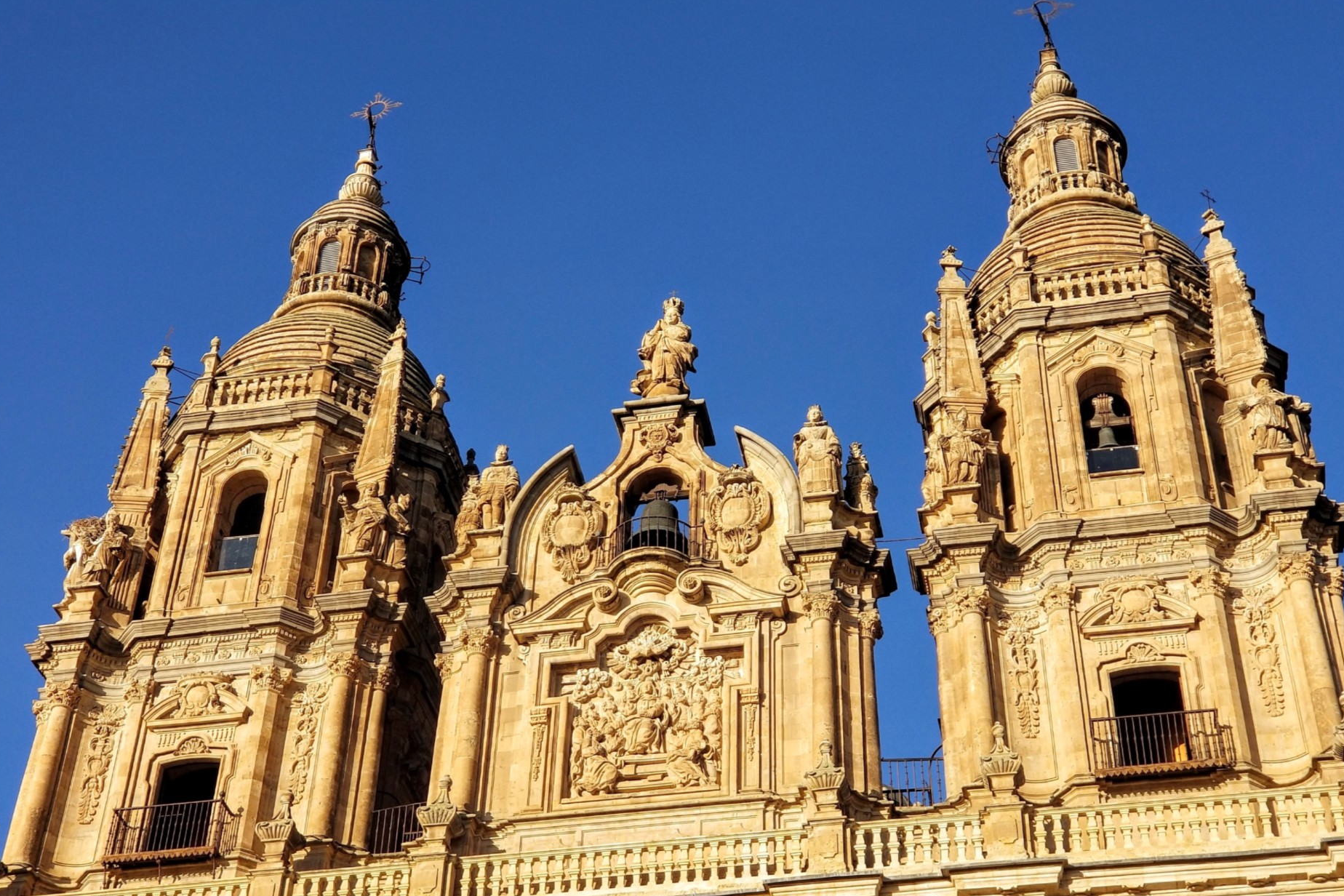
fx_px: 2202
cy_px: 531
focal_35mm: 59
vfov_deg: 23.0
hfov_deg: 33.9
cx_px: 676
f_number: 2.4
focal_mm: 6
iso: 25
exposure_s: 1/720
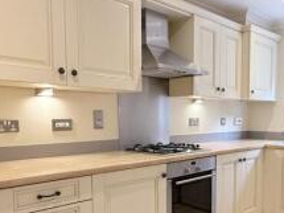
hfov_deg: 48.1
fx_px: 312
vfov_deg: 37.3
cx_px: 191
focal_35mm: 38
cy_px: 142
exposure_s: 1/100
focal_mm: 2.22
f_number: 2.2
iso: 200
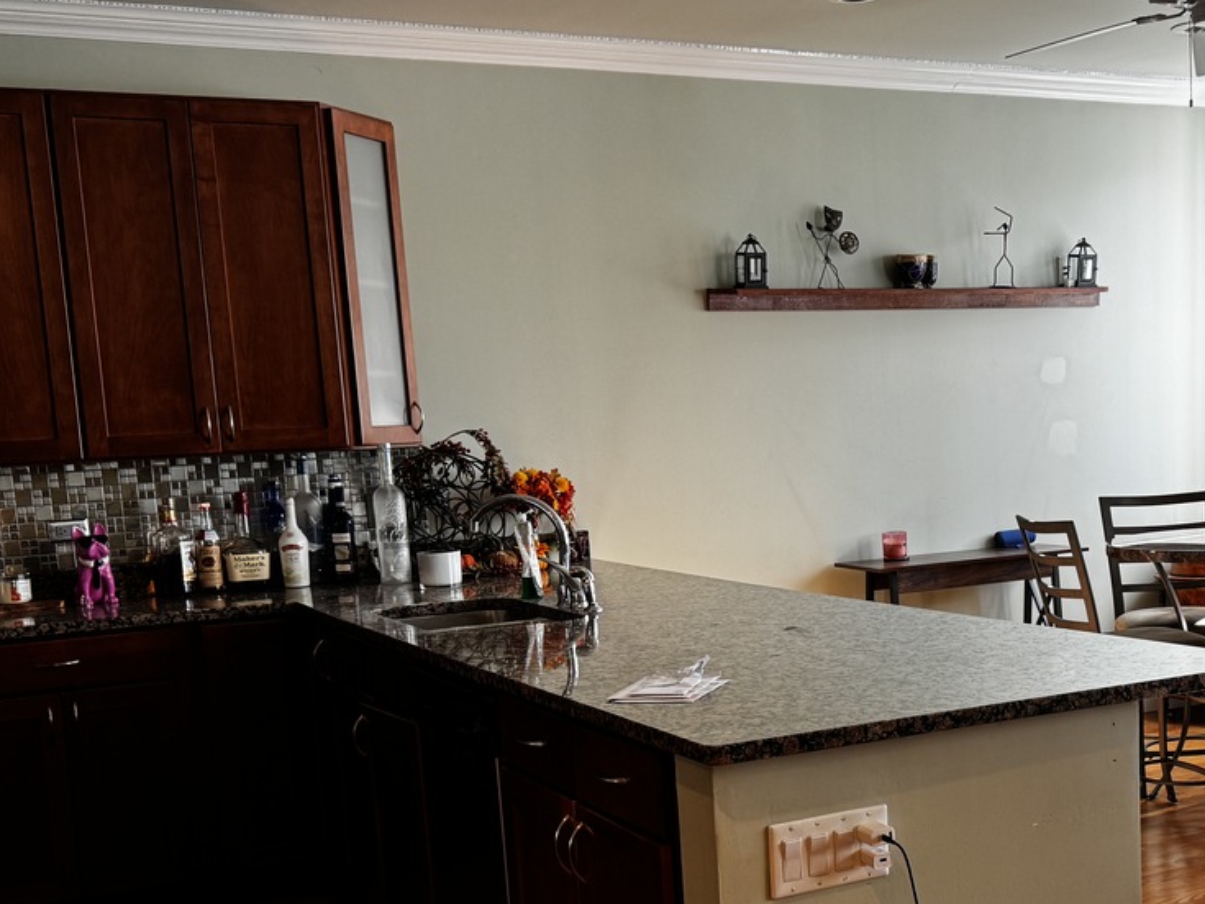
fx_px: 1636
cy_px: 646
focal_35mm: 47
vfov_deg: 30.5
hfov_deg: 39.8
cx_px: 830
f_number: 1.78
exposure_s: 1/120
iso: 125
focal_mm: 6.86
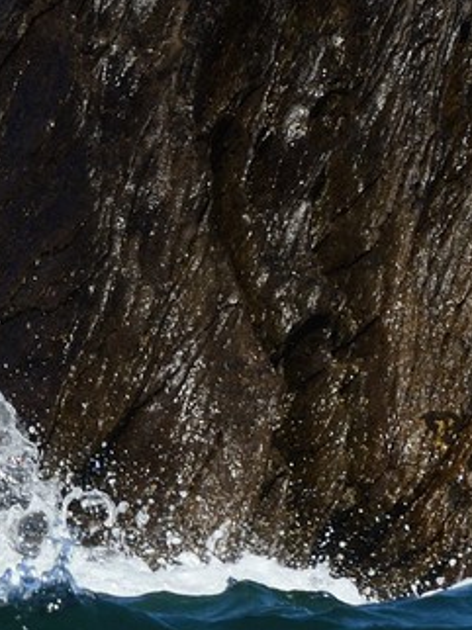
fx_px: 17404
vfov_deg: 2.1
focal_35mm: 956
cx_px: -1040
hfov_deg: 1.5
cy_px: -230
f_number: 14
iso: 800
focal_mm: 200
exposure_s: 1/1000
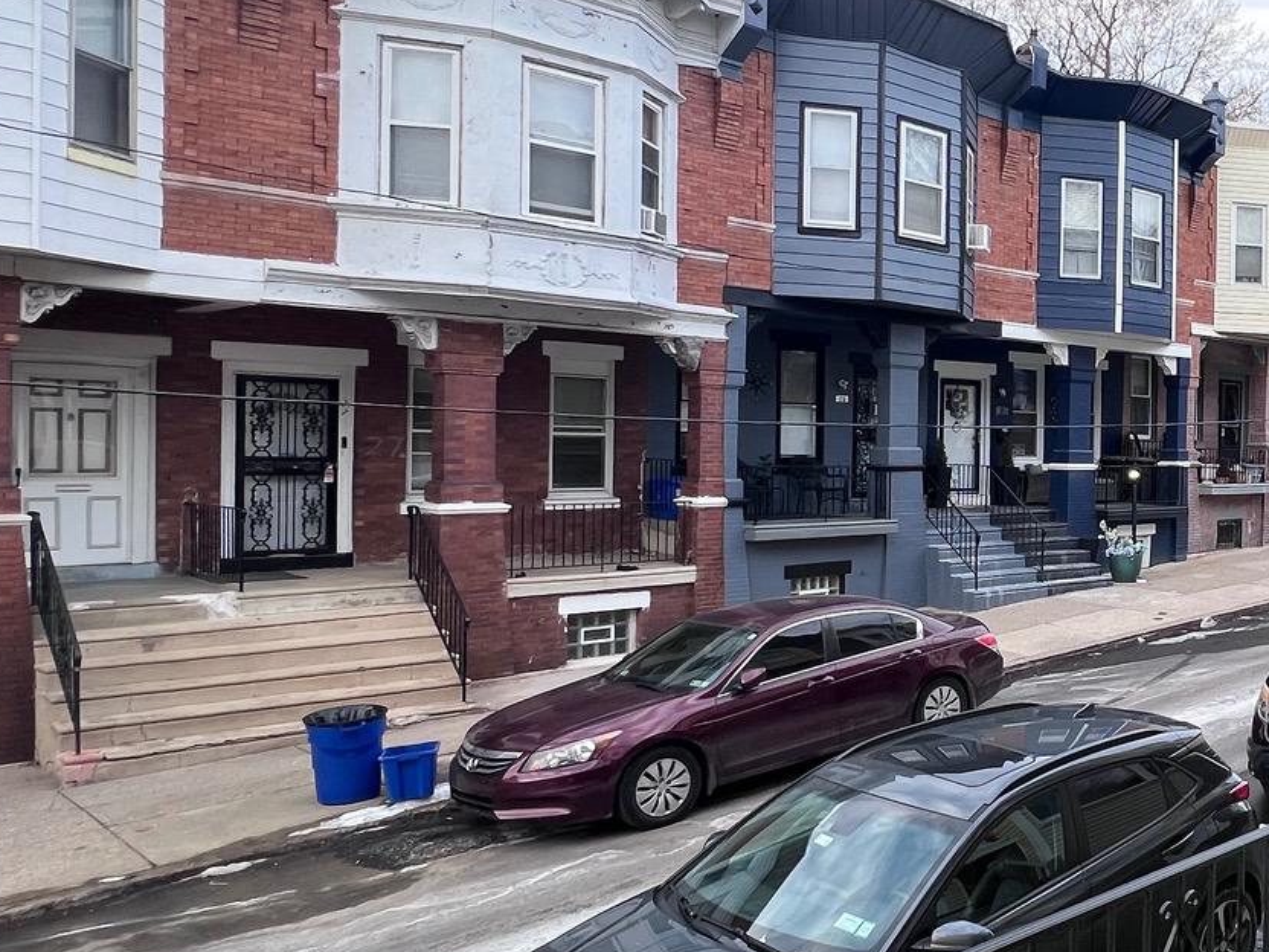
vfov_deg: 44.2
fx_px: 1173
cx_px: 1295
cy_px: 456
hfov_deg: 46.6
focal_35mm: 32
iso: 40
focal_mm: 1.57
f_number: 1.8
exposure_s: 1/123
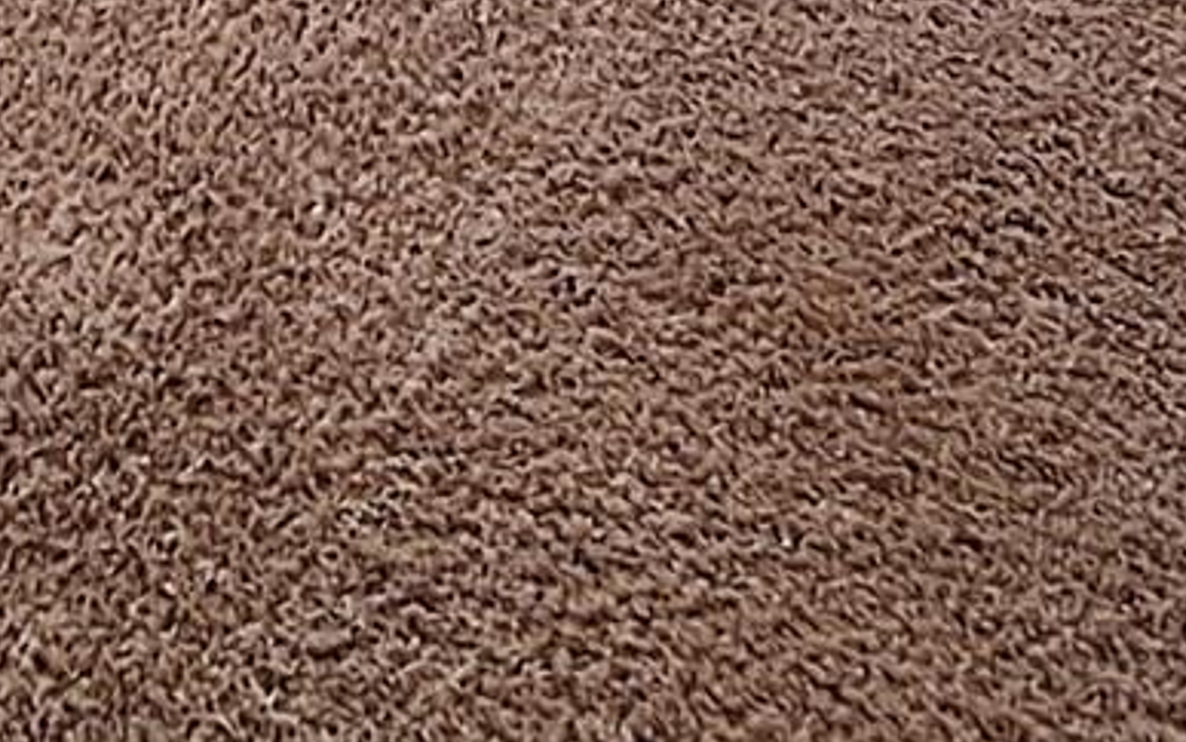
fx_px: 2360
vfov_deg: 10.7
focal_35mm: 73
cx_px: 411
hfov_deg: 28.1
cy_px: -1585
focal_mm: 1.74
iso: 125
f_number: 2.2
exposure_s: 1/40
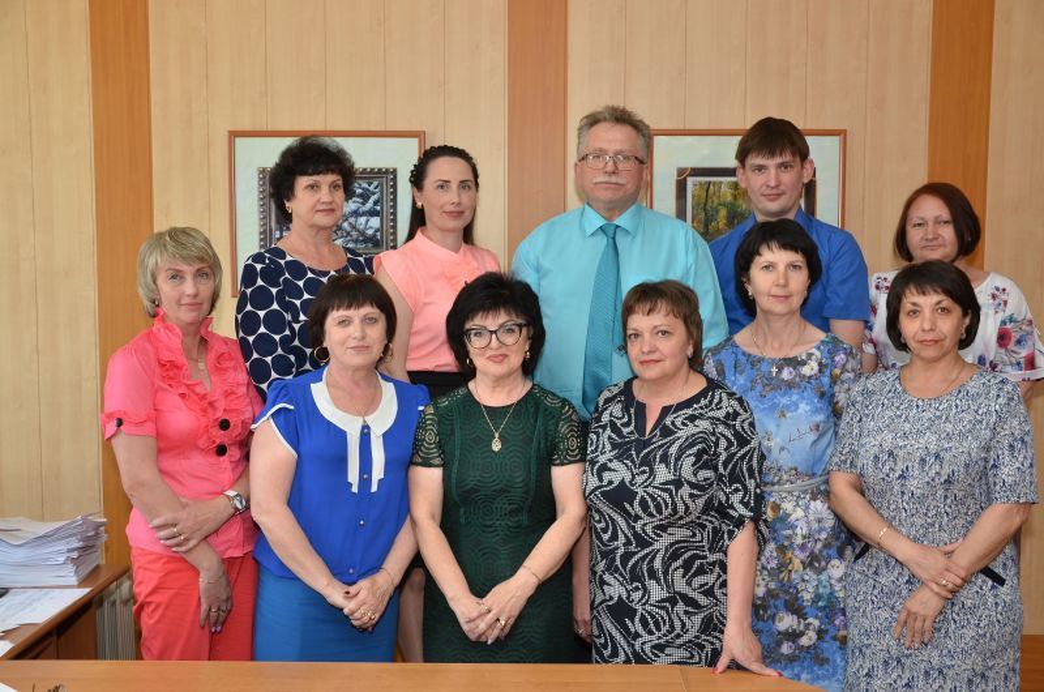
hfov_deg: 49.6
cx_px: 522
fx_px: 1129
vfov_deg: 34.1
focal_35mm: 39
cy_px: 346
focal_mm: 26
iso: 400
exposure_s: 1/60
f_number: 7.1
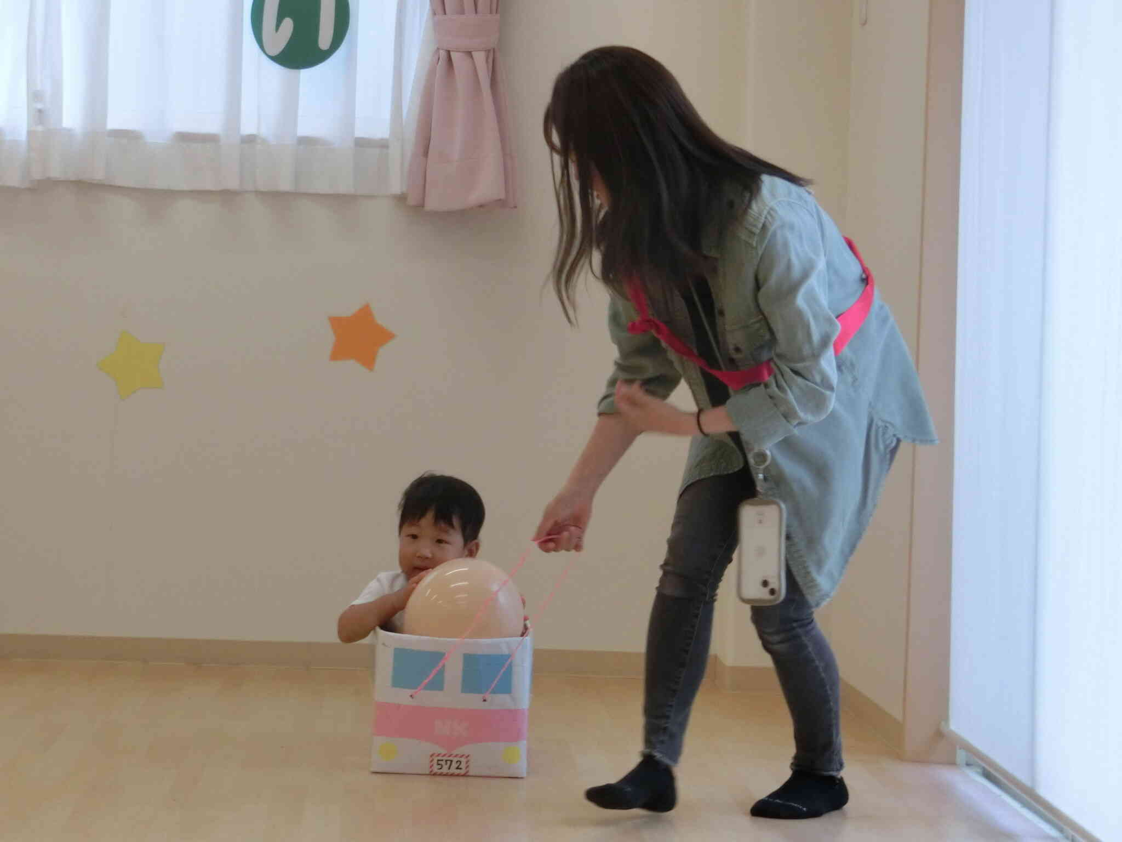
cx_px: 561
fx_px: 3014
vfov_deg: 15.9
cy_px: 421
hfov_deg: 21.1
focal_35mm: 93
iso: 400
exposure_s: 1/100
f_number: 5.6
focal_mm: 16.5
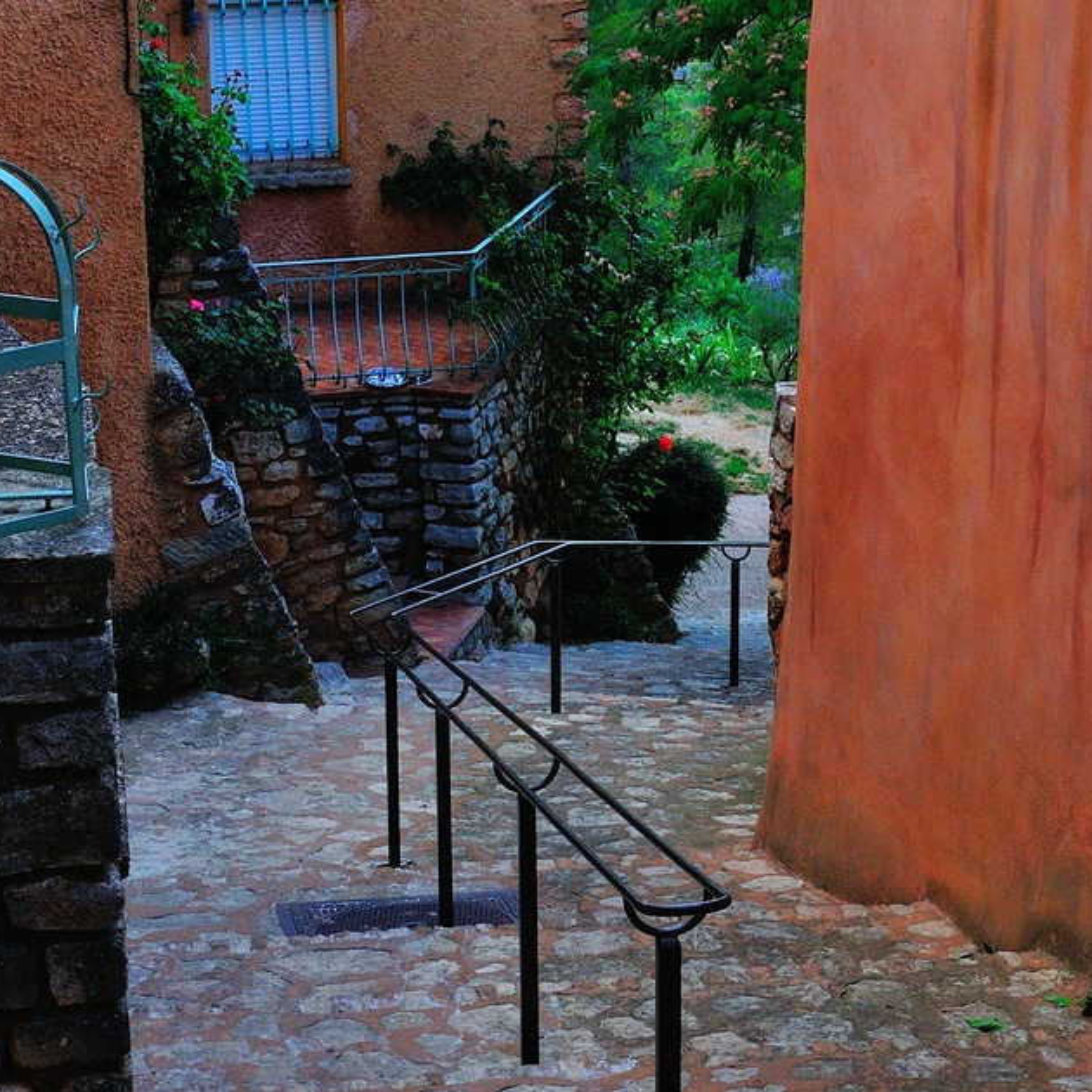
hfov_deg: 20.6
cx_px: 488
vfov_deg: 20.6
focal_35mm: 84
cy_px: 378
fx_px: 2998
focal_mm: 32
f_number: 13
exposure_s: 1/60
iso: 400
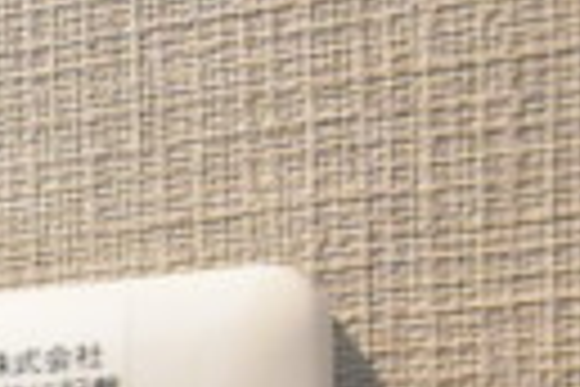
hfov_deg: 12.5
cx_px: -751
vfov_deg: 9.4
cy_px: 857
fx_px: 2159
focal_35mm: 134
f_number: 4.2
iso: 6400
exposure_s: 1/100
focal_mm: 18
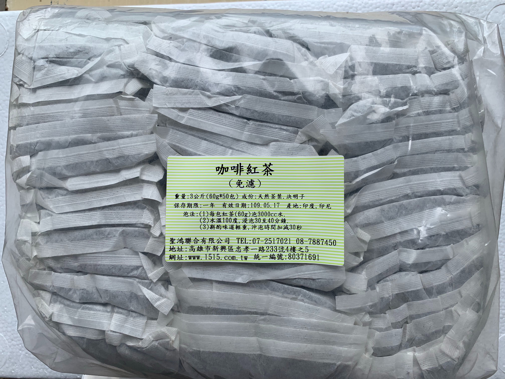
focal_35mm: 26
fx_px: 379
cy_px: 190
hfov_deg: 67.3
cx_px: 252
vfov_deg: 53.1
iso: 25
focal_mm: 4.25
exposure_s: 1/580
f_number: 1.8
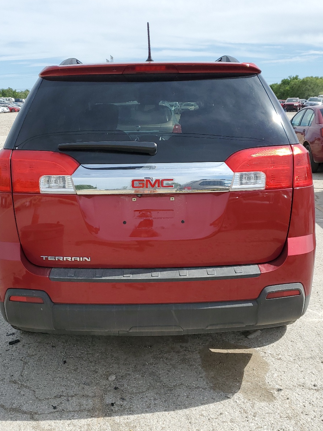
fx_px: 436
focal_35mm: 35
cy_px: 214
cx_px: 148
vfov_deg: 52.6
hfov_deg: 40.6
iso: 50
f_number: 1.5
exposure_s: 1/3333
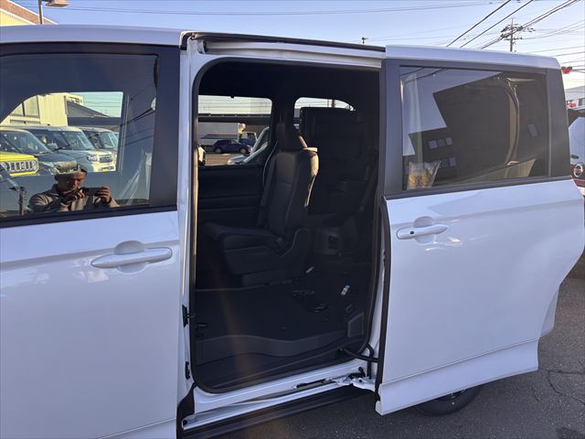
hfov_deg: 67.3
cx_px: 292
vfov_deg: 53.1
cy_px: 220
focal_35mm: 26
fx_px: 439
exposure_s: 1/500
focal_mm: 5.96
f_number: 1.6
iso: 50
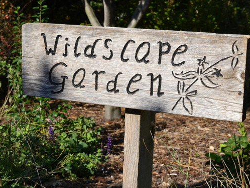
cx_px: 116
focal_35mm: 66
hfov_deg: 29.4
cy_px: 95
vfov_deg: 22.3
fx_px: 477
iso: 400
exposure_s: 1/400
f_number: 11
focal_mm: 40
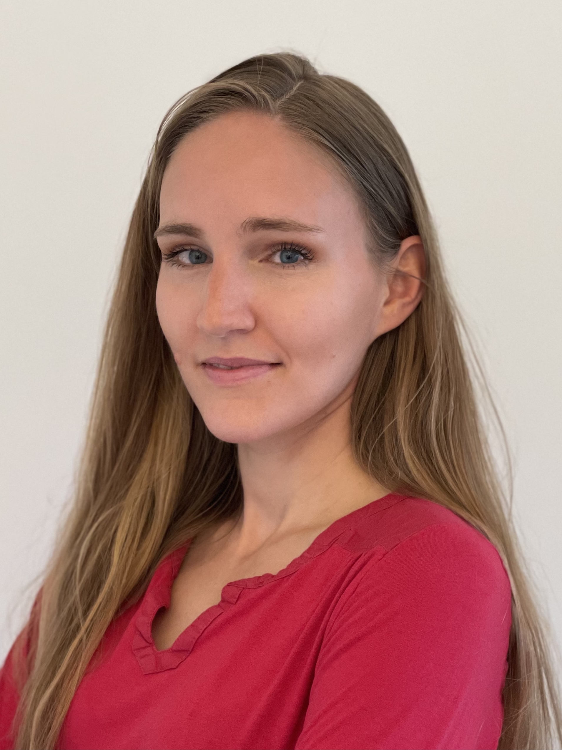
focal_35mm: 52
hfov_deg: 28.0
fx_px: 1126
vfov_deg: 36.8
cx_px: 281
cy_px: 375
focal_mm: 6
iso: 250
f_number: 2
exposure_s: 1/100
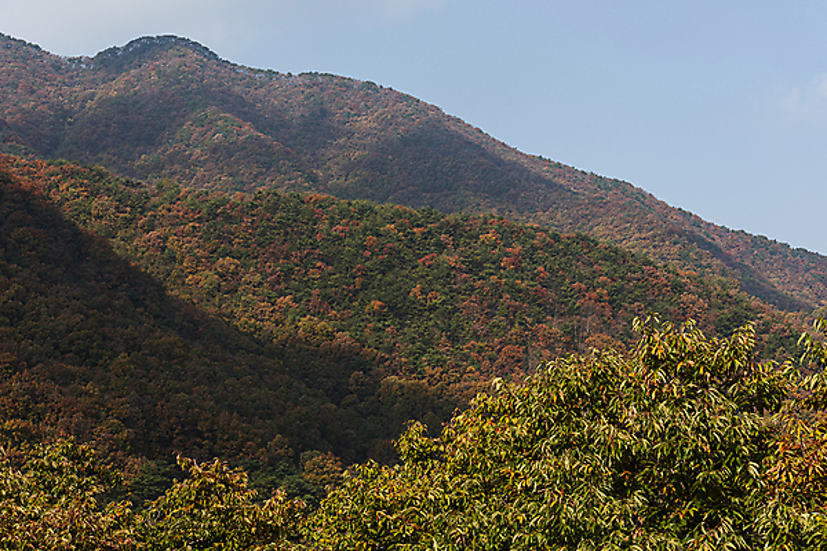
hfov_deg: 28.8
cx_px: 414
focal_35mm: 70
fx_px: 1608
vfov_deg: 19.5
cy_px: 276
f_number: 8
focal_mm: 70
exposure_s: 1/500
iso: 200
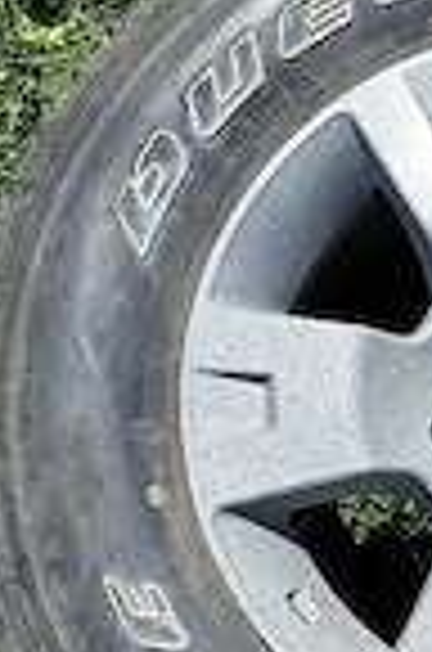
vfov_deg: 29.1
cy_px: 445
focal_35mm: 69
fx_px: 1248
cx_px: 526
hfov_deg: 18.5
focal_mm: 5.23
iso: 50
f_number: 1.8
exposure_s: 1/2500
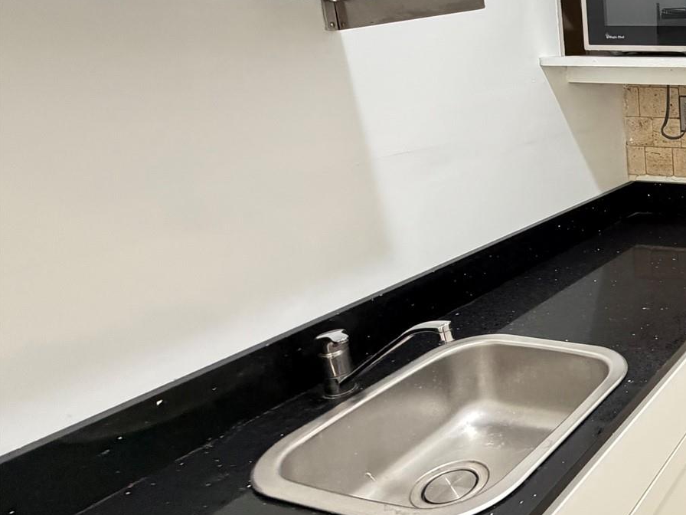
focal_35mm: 32
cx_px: 782
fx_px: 634
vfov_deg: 43.7
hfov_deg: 42.4
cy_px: 181
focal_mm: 2.22
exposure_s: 1/60
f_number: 2.2
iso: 640
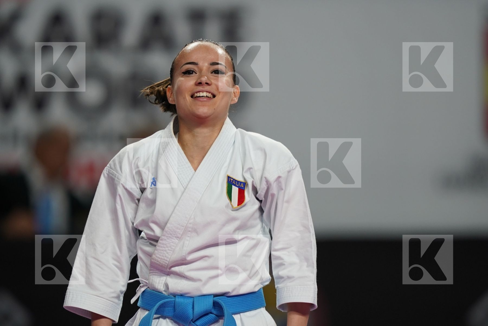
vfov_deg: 2.3
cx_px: 244
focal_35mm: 600
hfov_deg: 3.4
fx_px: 8133
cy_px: 163
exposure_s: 1/500
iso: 800
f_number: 2.8
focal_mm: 400
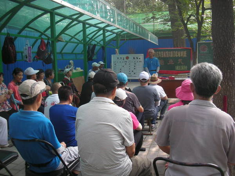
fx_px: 238
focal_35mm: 35
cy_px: 88
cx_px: 118
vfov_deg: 40.7
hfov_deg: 52.6
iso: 50
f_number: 2.8
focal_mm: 5.8
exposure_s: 1/85.6
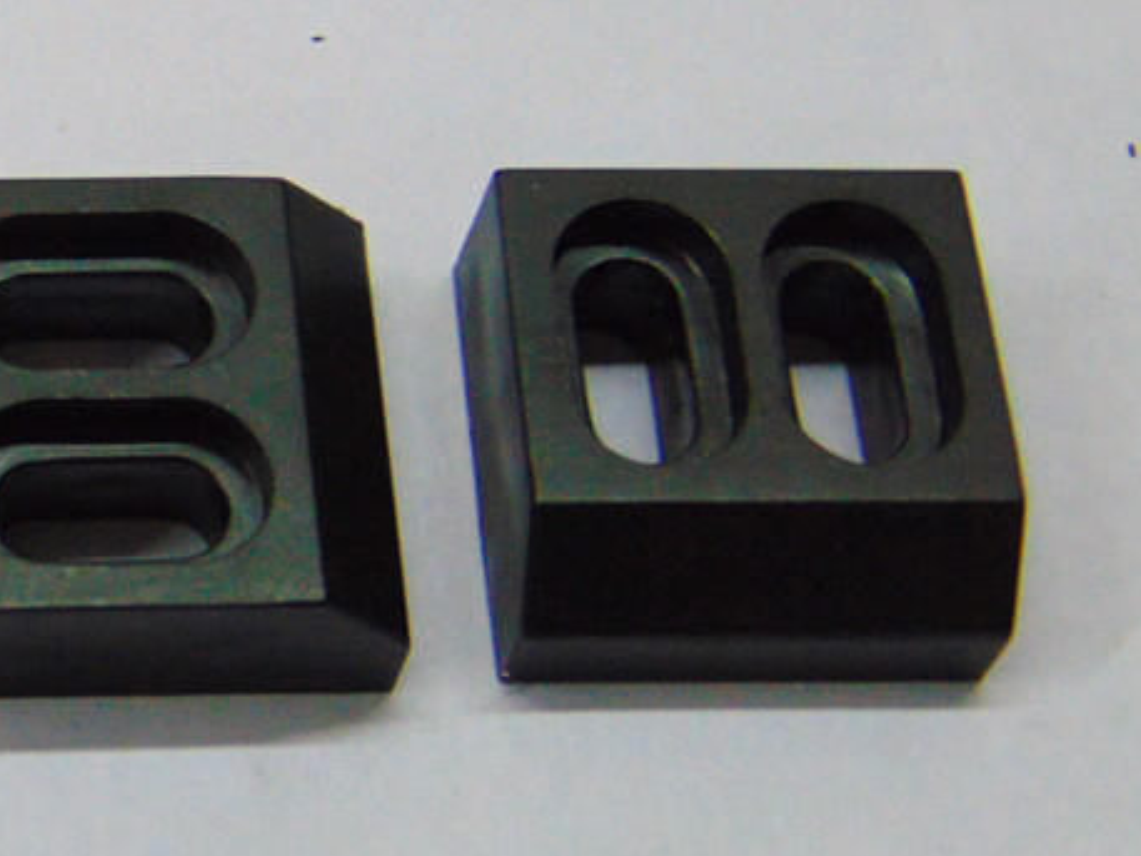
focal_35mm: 91
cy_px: 497
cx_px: -157
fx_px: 3000
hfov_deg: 20.4
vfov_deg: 16.2
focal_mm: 6.9
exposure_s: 1/30
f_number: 3.3
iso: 250
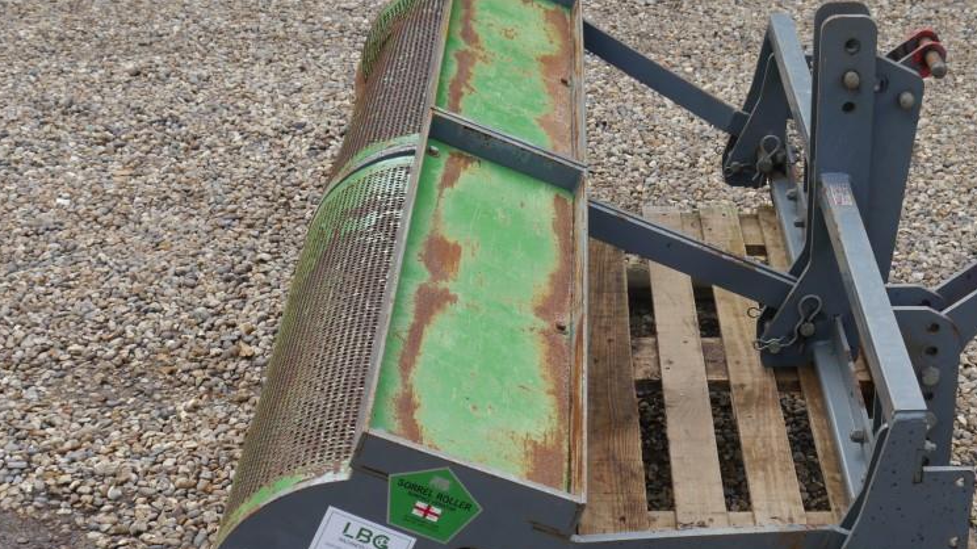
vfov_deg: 16.1
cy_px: 335
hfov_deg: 28.1
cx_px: 638
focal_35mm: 75
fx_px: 1942
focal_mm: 25
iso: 160
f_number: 6.3
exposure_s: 1/160
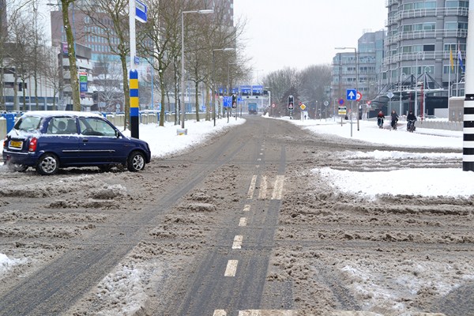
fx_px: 948
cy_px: 158
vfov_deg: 18.9
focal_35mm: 72
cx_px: 237
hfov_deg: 28.1
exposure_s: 1/200
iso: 400
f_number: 7.1
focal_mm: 48
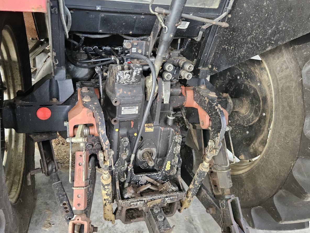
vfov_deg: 49.7
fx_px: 251
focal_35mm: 28
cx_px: 134
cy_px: 112
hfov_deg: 63.2
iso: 800
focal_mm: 5.4
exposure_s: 1/100
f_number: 1.8
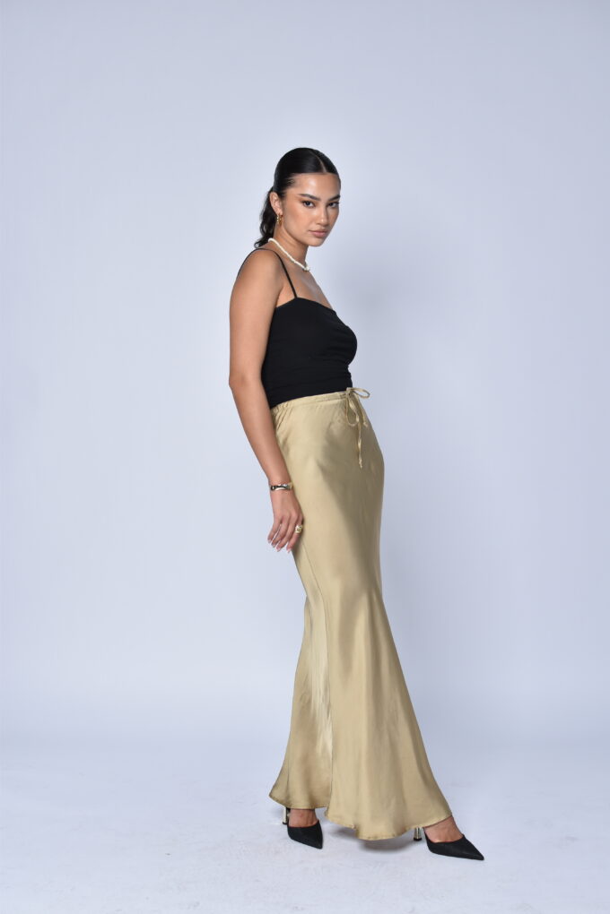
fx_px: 1334
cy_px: 457
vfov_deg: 37.9
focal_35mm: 52
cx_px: 305
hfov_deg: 25.8
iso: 100
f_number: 4
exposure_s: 1/200
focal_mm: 35
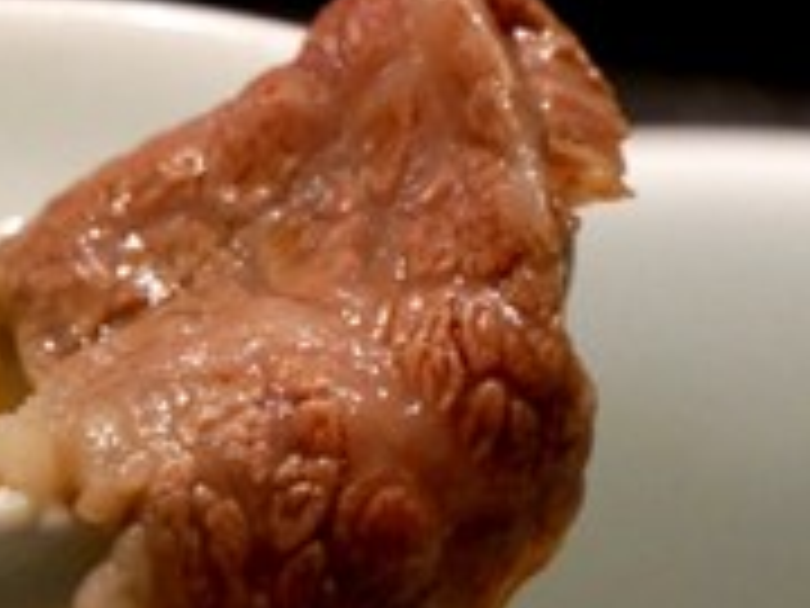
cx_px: 297
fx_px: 12027
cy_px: 617
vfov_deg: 2.9
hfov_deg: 3.9
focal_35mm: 514
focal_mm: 77
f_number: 5.4
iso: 2000
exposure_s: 1/80
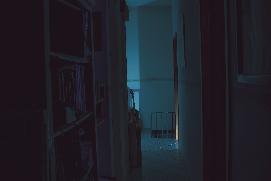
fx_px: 271
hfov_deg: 53.1
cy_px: 90
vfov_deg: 36.9
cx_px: 136
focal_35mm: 36
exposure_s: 3
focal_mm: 24
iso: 200
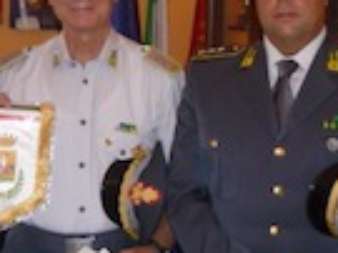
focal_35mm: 88
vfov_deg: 16.6
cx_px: 225
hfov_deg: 22.2
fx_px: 858
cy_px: 33
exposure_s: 1/30
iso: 125
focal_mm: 5.5
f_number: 2.8
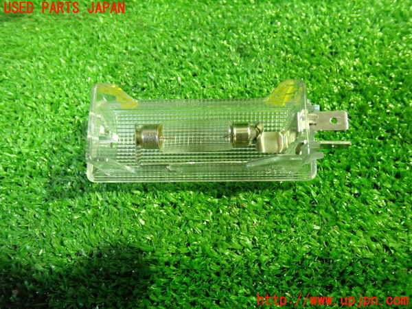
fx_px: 357
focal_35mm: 30
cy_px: 154
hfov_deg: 60.0
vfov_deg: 46.8
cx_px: 206
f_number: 2.3
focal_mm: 5.4
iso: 800
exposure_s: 1/30
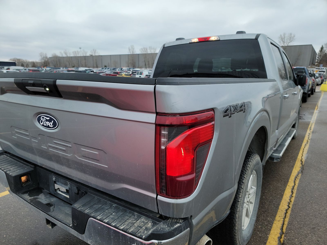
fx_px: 227
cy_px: 122
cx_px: 164
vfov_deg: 56.8
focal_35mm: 24
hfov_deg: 71.6
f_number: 1.8
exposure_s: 1/154
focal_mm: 6.7
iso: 50
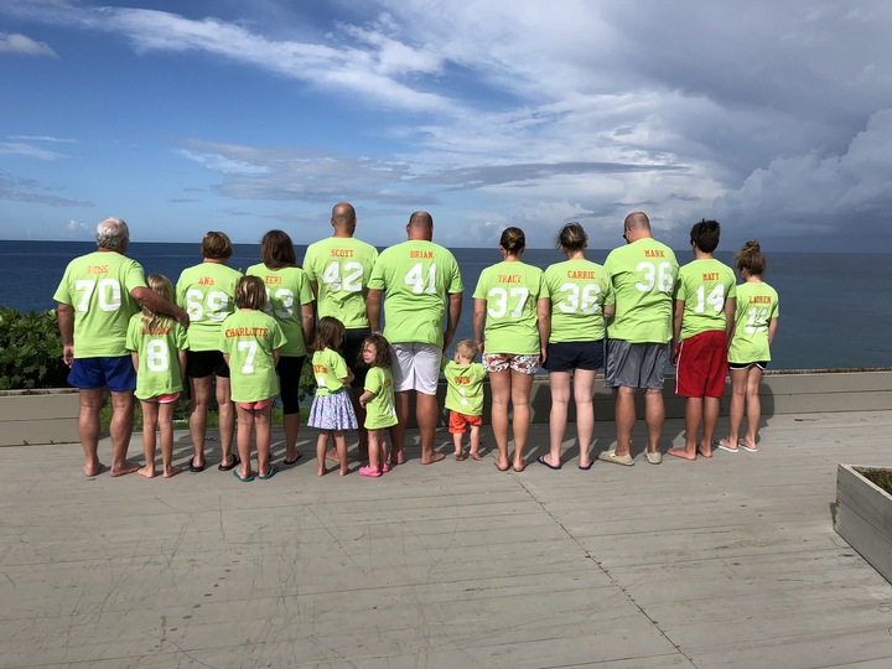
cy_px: 334
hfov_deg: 63.4
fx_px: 722
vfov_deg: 49.7
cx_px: 446
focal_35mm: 28
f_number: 1.8
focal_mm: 4
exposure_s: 1/3690
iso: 25
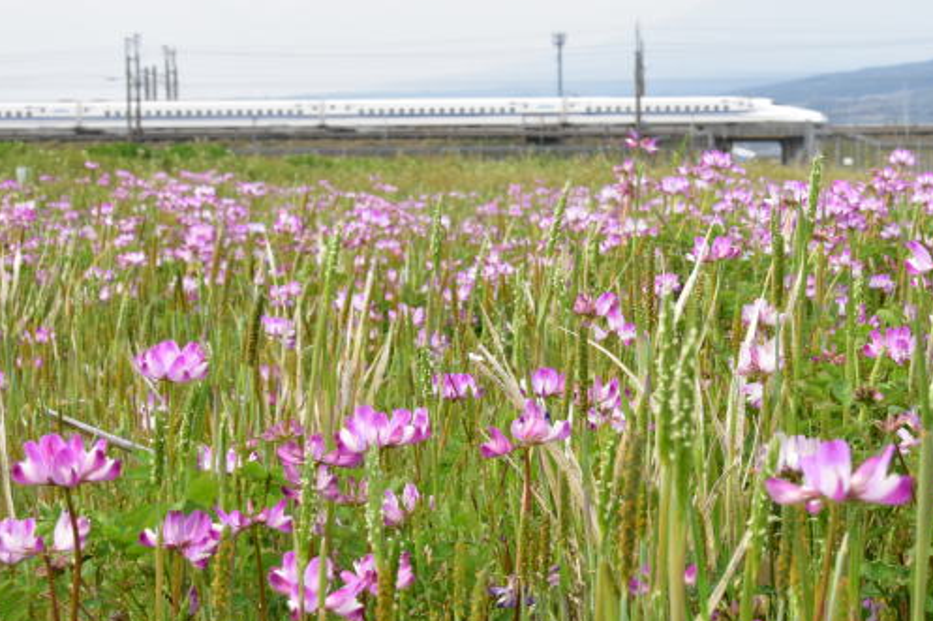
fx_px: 1938
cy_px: 260
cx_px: 715
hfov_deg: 26.7
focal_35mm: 75
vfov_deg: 18.2
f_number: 18
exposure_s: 1/160
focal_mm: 31
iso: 800
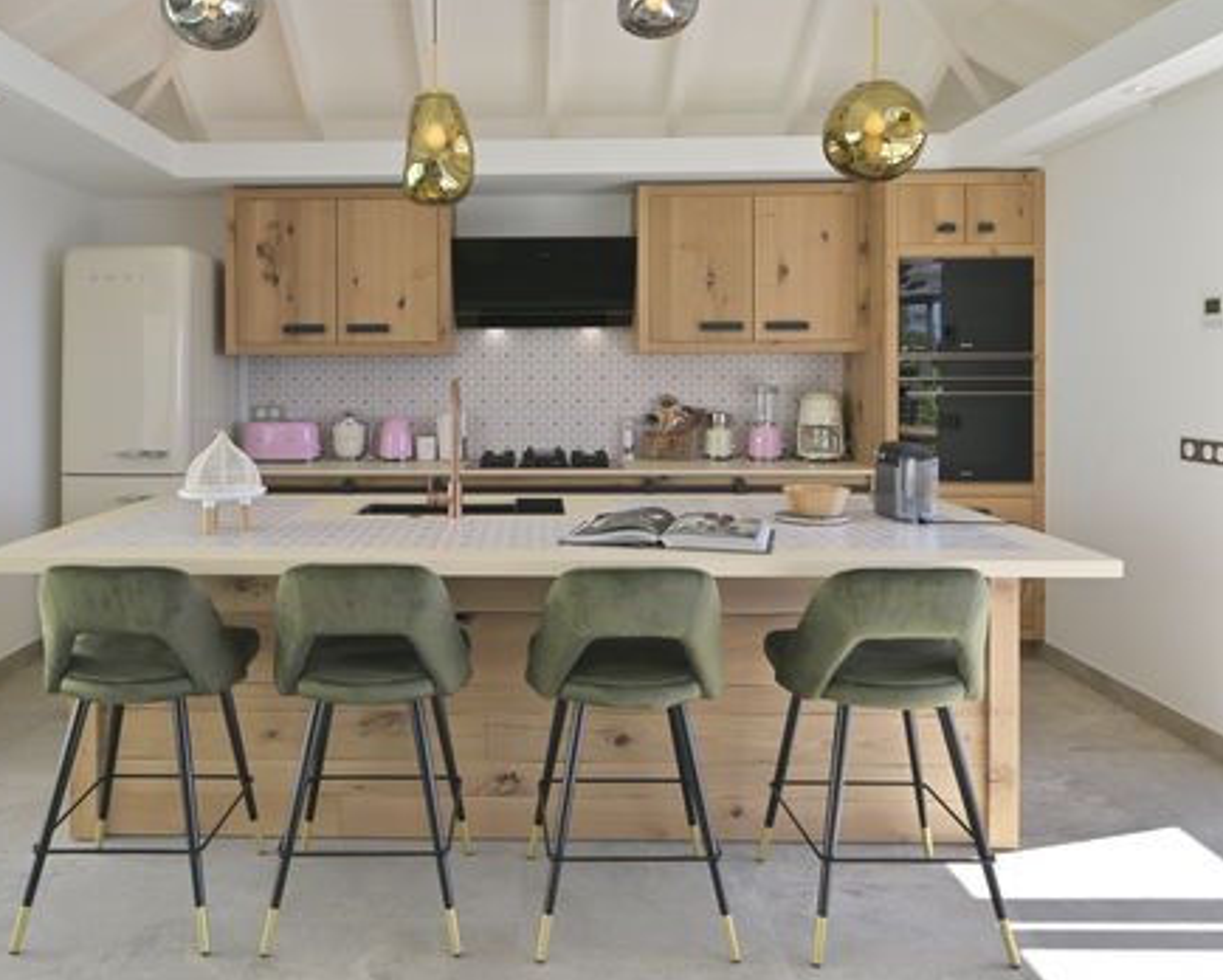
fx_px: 1014
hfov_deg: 61.7
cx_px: 499
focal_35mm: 28
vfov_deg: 51.6
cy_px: 479
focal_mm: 24
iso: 320
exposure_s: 1/60
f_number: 13
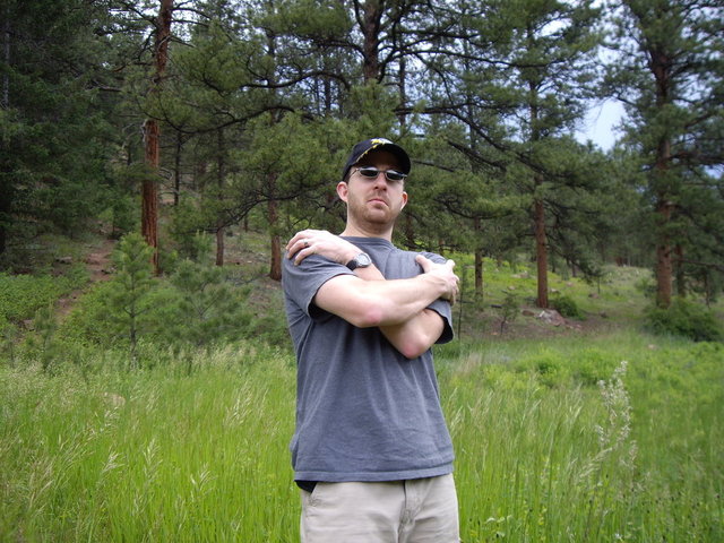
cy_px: 272
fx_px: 795
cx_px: 362
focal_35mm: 38
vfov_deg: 37.7
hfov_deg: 49.0
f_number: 2.7
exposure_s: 1/160
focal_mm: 6.2
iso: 50
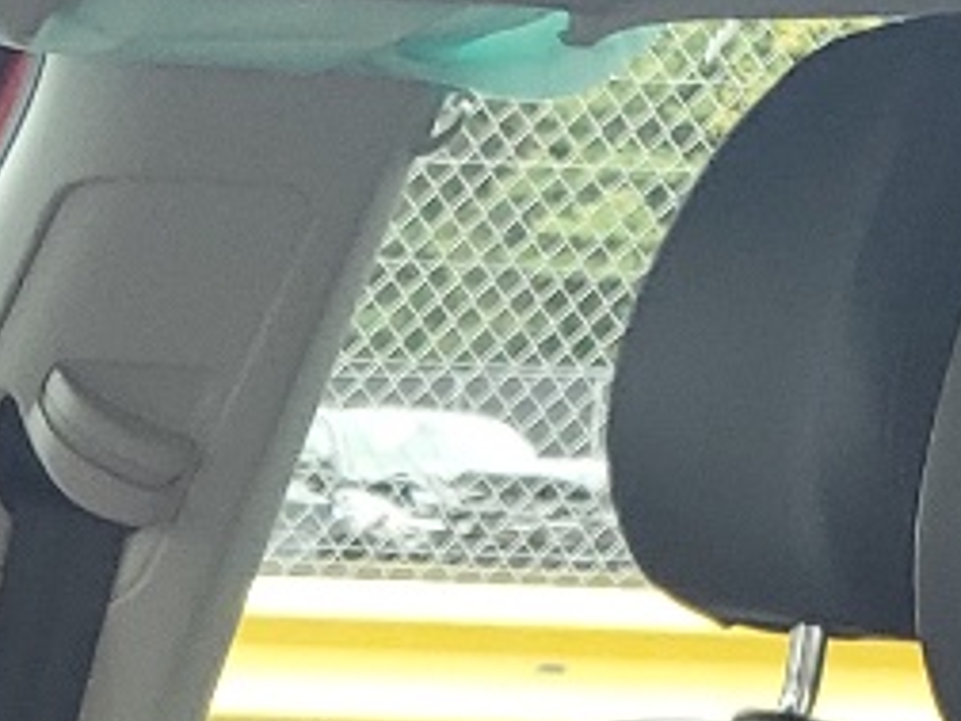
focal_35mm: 165
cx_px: -942
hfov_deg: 10.9
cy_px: 2213
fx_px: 4581
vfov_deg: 7.7
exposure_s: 1/120
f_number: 1.5
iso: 55
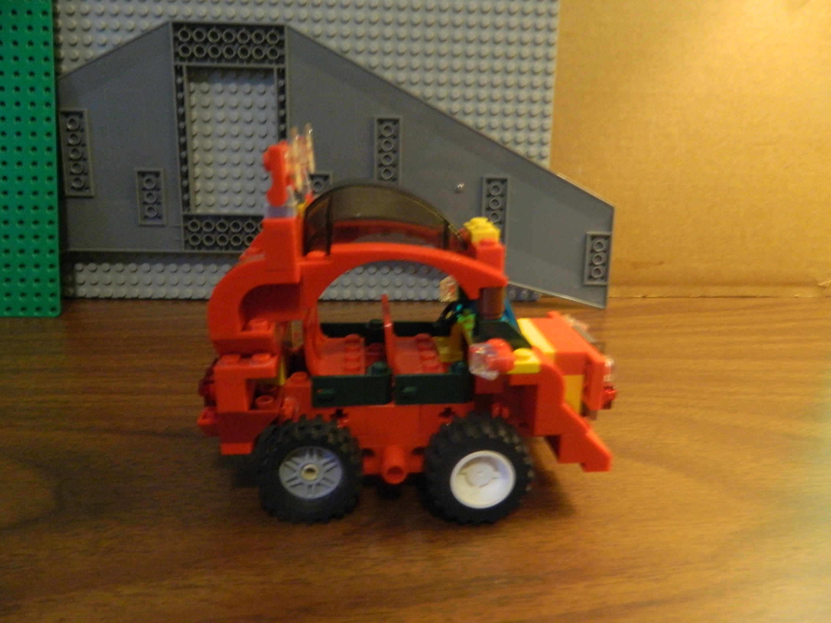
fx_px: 600
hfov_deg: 69.4
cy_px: 312
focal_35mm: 25
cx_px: 416
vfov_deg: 54.9
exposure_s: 1/20
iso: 400
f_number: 3.1
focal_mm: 4.5
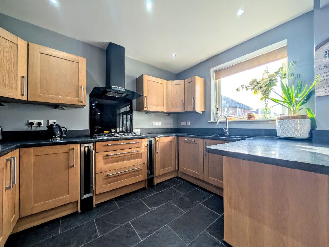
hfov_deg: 110.5
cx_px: 164
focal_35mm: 12
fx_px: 114
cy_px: 124
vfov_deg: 94.6
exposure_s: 1/163
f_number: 1.7
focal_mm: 2.02
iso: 61
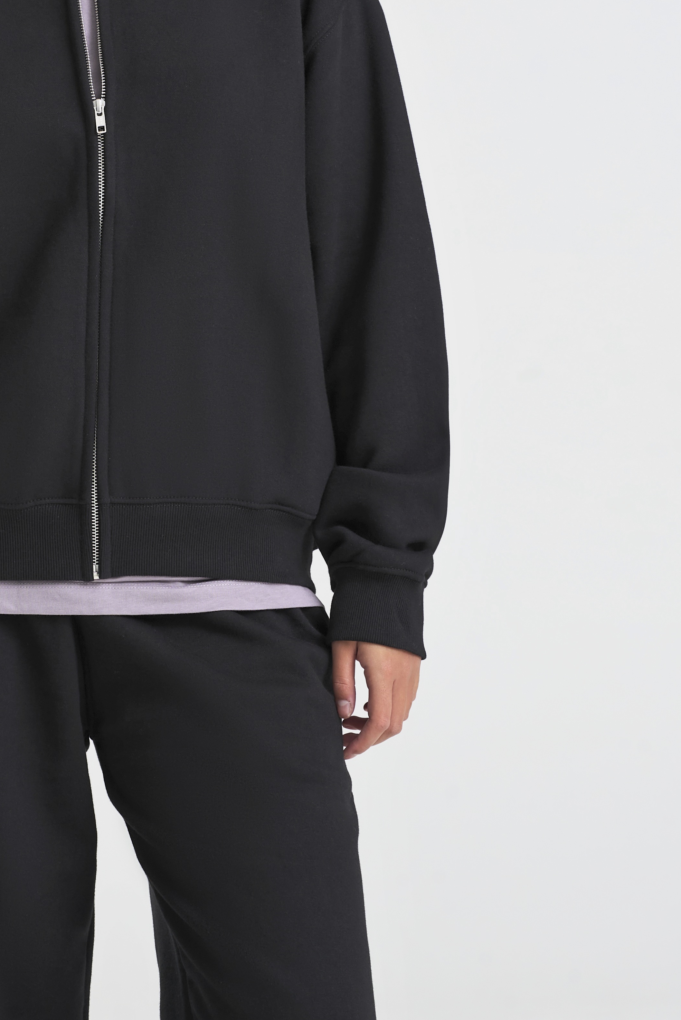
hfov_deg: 6.0
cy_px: 258
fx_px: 6436
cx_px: 94
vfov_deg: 9.1
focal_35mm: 227
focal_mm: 122
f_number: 9
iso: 160
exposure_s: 1/160
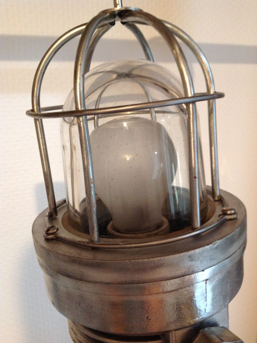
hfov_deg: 40.6
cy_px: 172
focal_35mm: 35
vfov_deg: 52.7
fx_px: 347
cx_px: 128
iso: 320
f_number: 2.4
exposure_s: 1/15
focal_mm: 4.28
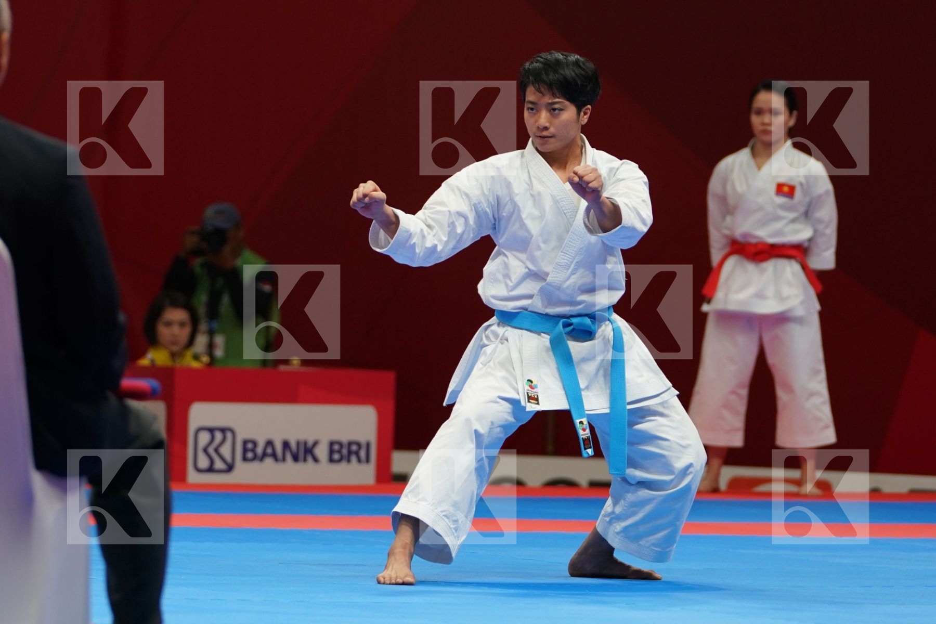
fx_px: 6967
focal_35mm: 268
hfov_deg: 7.7
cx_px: 468
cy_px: 312
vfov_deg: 5.1
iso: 1250
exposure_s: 1/500
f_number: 4
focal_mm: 179
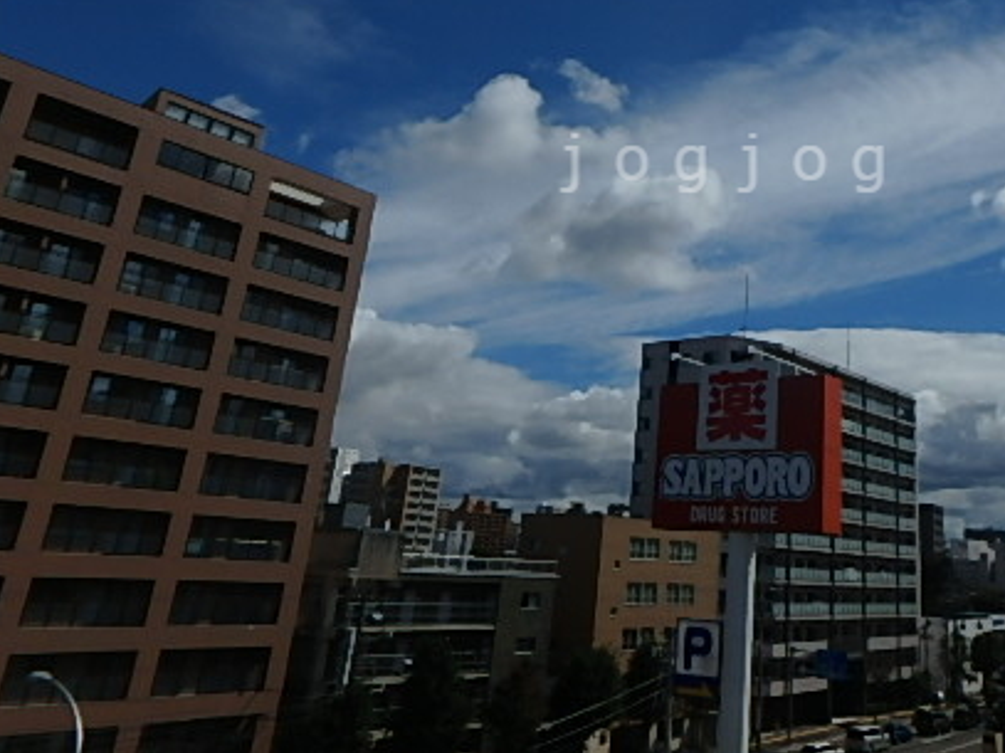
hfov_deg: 53.4
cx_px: 728
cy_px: 163
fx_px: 958
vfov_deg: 41.3
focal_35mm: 33
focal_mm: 3.7
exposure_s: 1/2000
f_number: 6
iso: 125
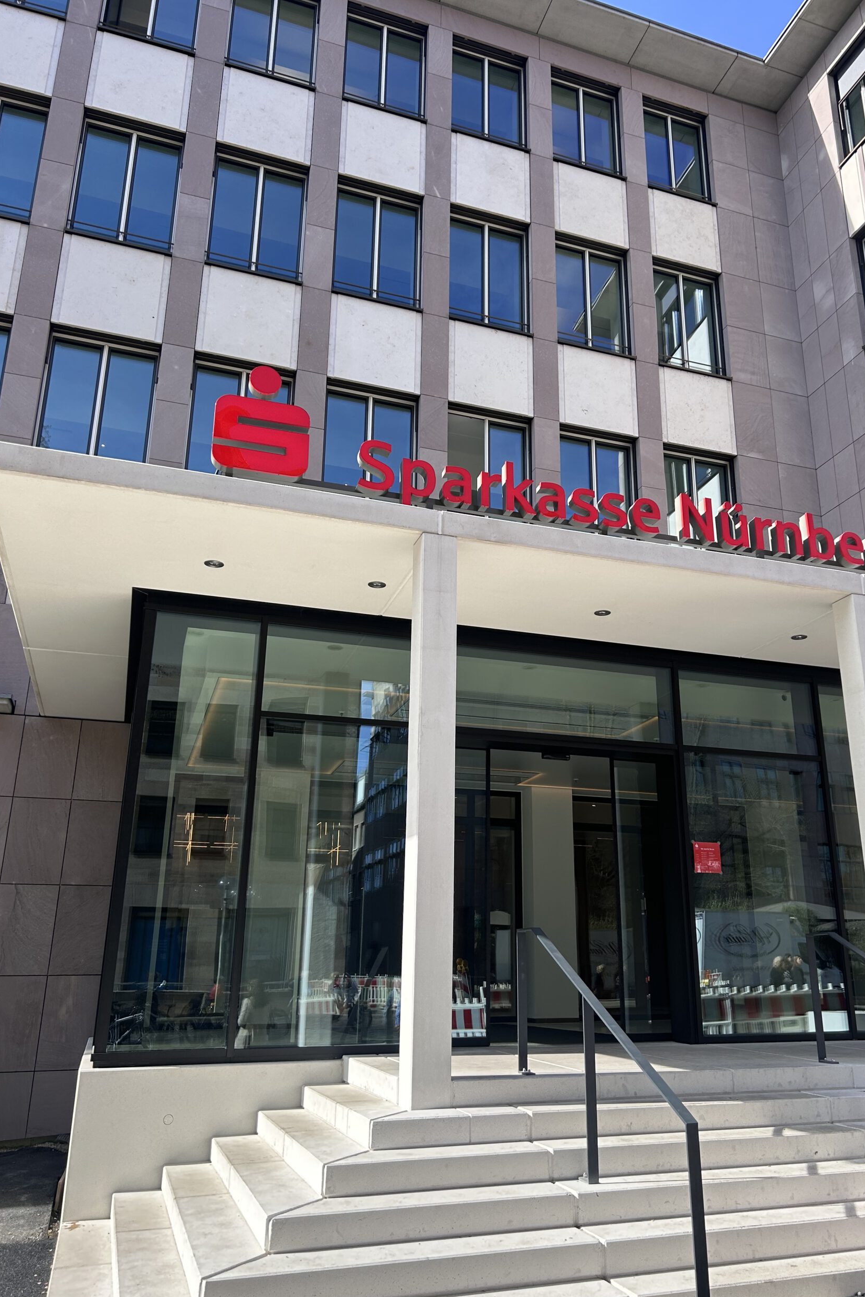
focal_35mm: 28
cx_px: 502
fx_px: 1009
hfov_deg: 46.2
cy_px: 630
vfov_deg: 65.5
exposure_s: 1/1724
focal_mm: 5.7
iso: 50
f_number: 1.5
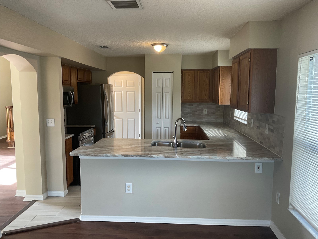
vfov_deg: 48.2
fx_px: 266
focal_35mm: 29
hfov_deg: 61.7
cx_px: 159
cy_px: 120
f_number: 1.8
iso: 50
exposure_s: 1/60
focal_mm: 3
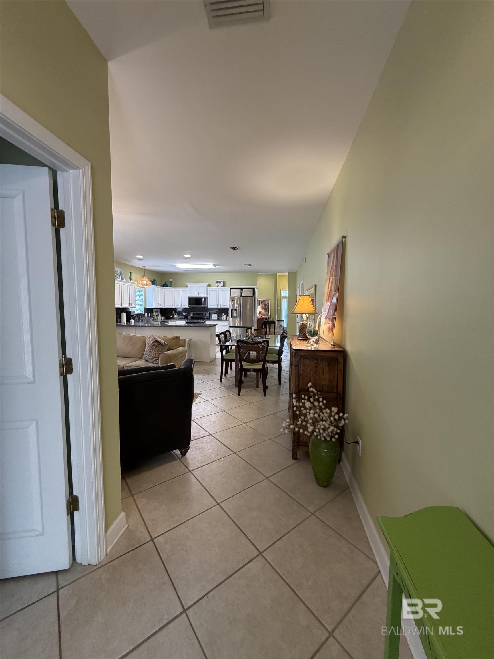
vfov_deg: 102.1
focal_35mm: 14
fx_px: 266
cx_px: 247
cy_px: 330
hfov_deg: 85.7
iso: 200
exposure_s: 1/60
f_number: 2.2
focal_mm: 2.22
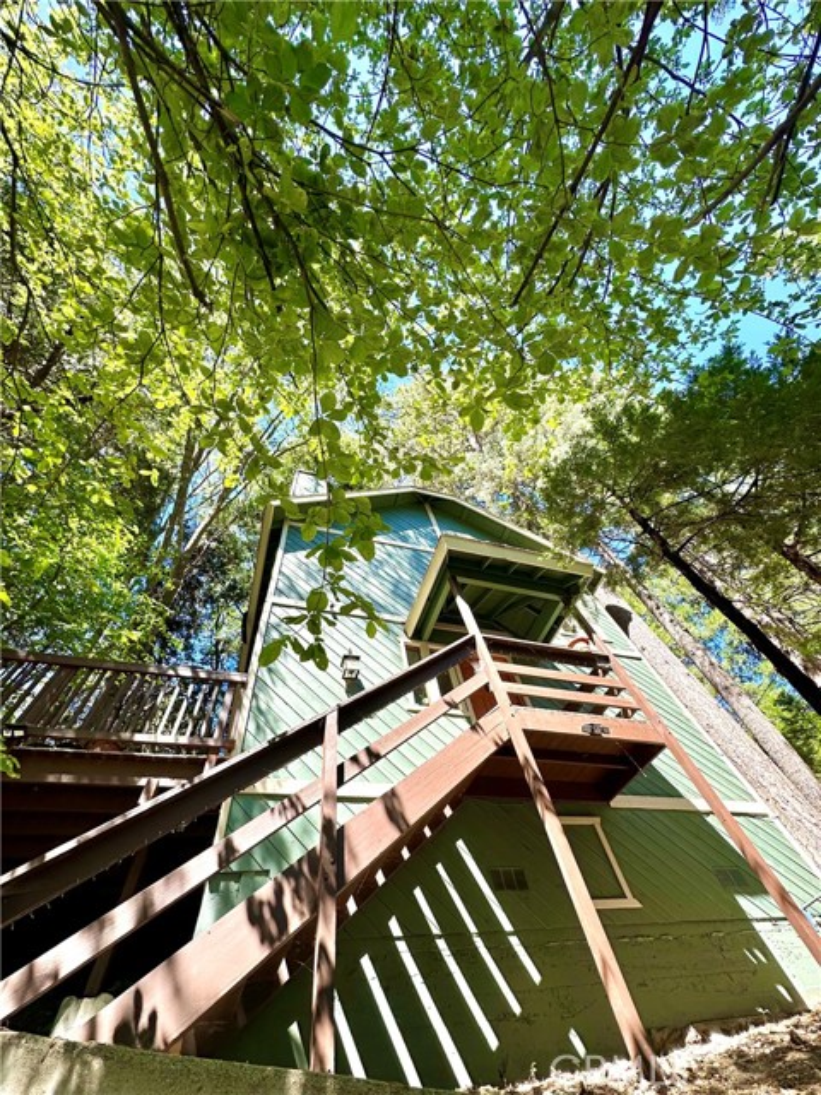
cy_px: 548
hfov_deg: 85.7
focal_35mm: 14
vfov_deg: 102.1
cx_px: 410
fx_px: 443
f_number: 2.2
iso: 40
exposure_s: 1/389
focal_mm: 2.22
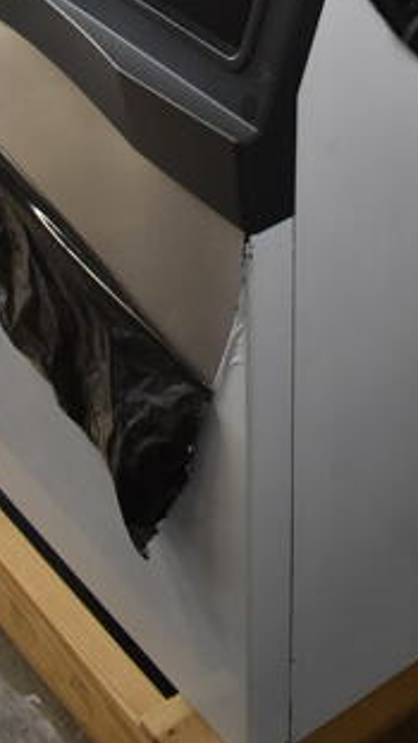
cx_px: 356
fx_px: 1635
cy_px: -168
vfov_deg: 23.3
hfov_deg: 14.5
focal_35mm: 83
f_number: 3.5
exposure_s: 1/30
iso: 900
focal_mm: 18
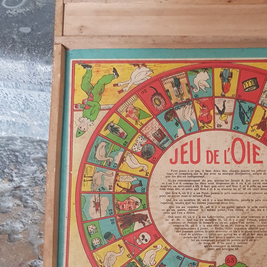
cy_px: 217
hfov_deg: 30.0
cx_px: 203
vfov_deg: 29.8
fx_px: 489
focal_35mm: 56
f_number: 1.7
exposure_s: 1/10
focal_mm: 4.2
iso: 250
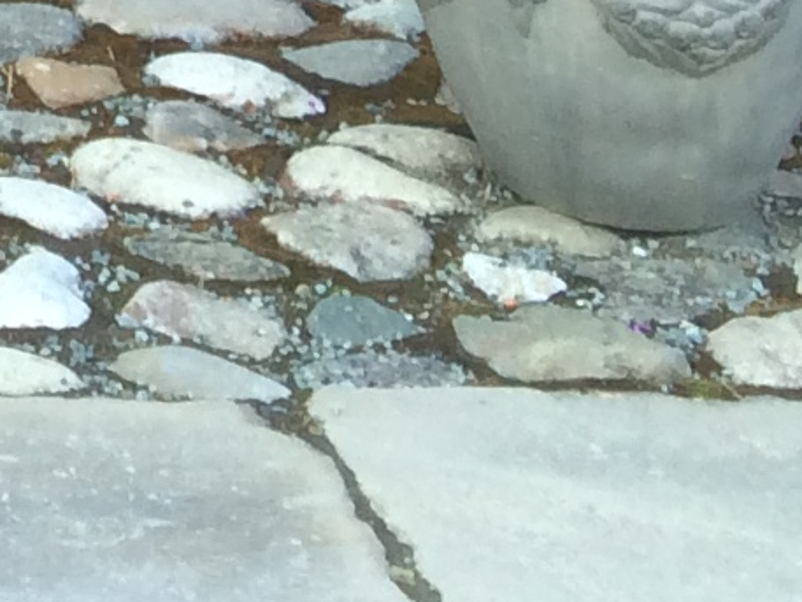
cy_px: -1439
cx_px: -1613
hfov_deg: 8.1
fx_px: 4797
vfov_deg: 6.3
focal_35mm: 207
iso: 32
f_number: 2.2
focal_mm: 4.15
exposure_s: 1/135
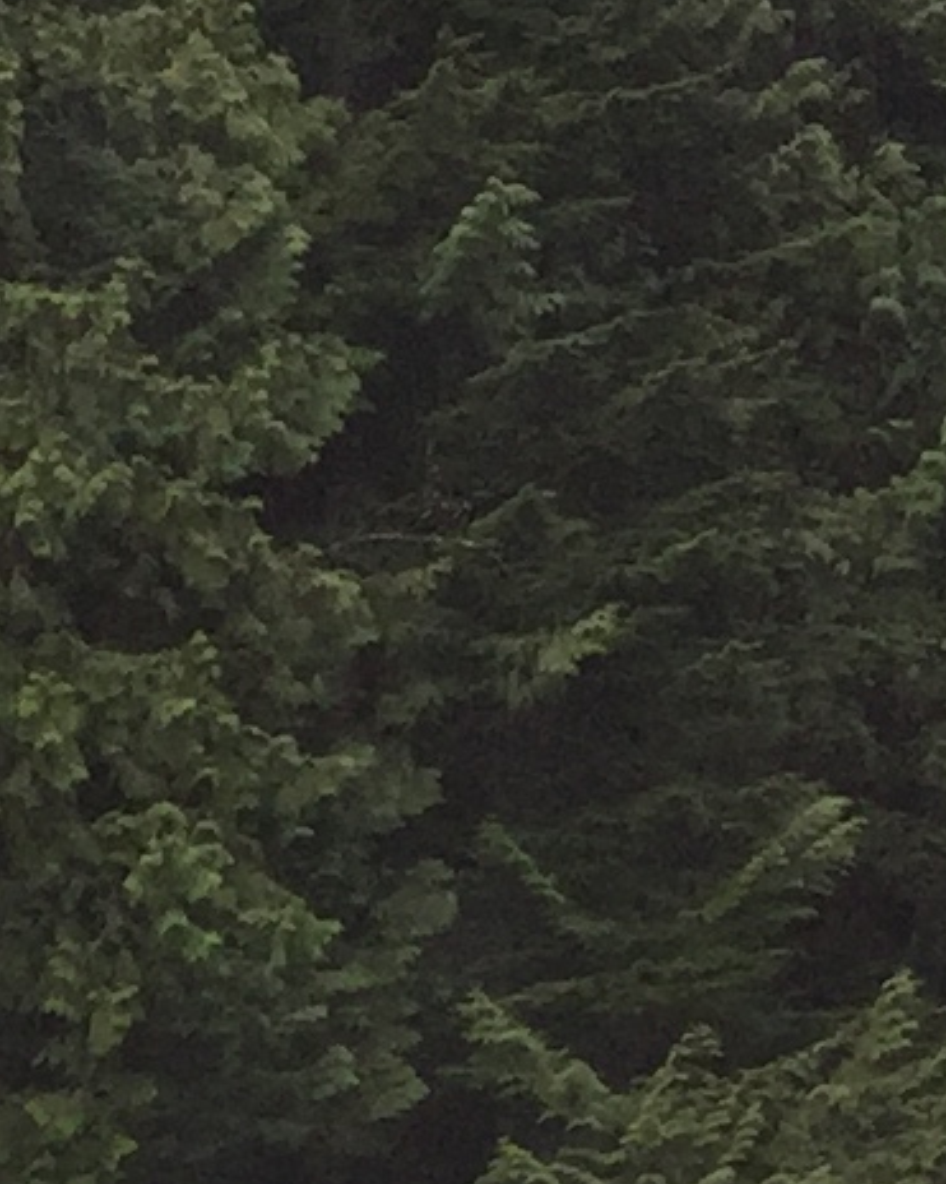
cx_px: -454
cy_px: 2590
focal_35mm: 199
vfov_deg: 9.0
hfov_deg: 7.6
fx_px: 6967
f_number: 2.2
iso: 32
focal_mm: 4.15
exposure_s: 1/444
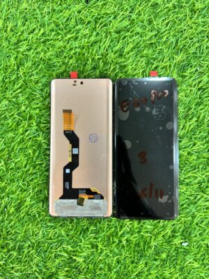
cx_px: 104
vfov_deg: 71.6
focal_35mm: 24
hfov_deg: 56.8
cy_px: 140
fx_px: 193
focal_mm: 6.76
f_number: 1.78
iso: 160
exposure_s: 1/50
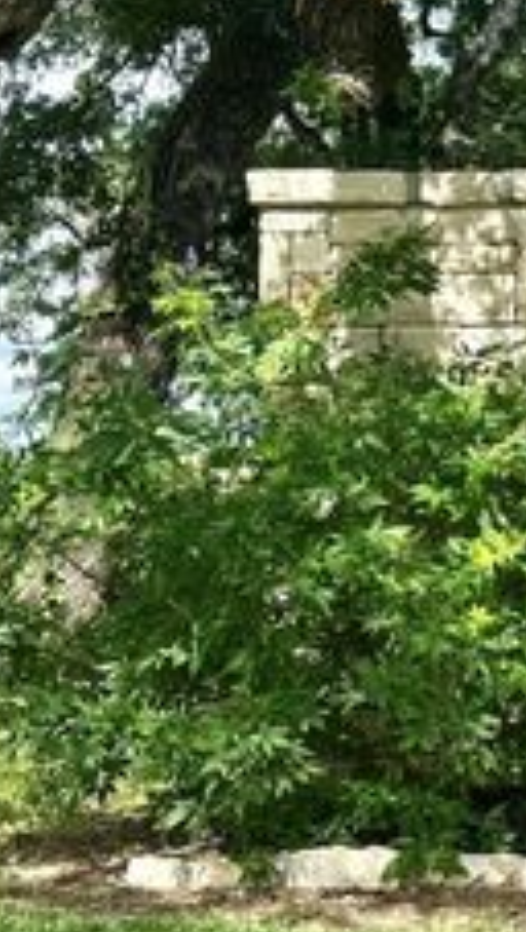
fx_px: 2846
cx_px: 974
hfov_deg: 9.9
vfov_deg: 18.6
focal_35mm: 115
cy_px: 388
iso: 64
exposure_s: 1/1848
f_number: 1.78
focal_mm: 6.86
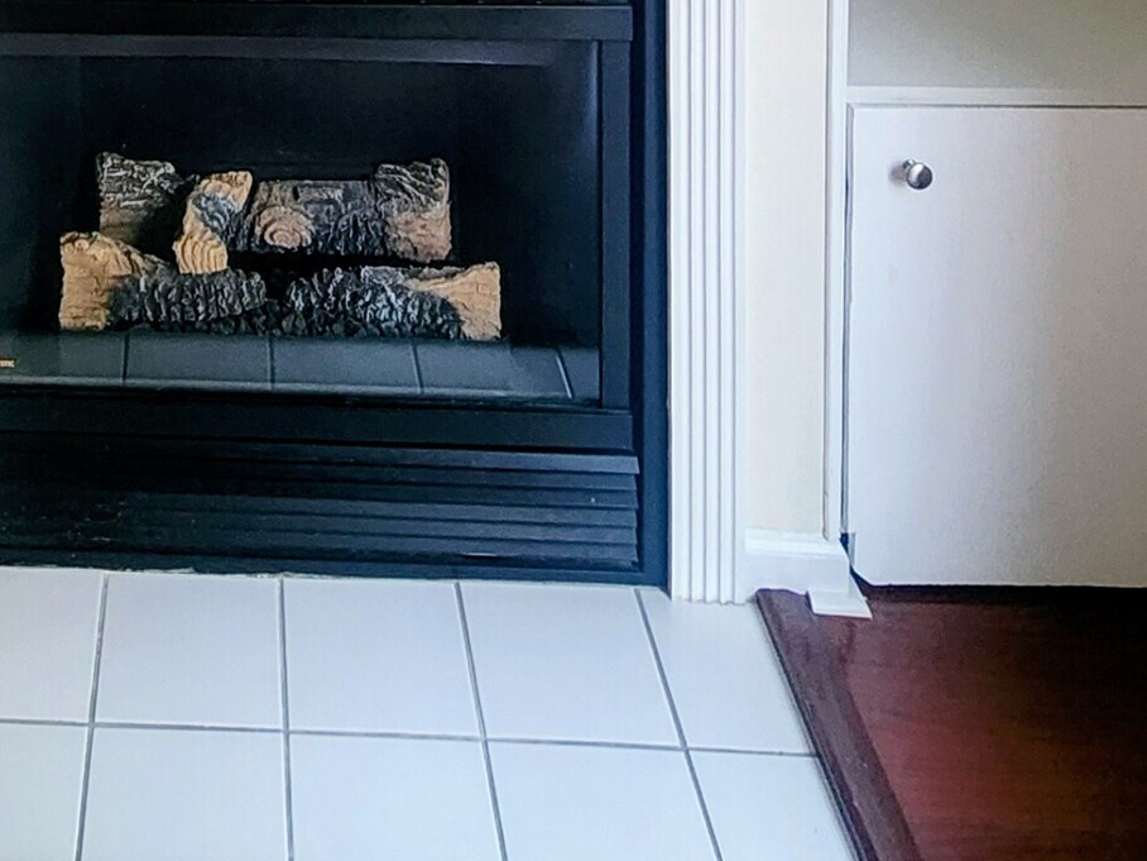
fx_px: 1458
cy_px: -563
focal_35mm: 44
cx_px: 110
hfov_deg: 39.7
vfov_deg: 23.2
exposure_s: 1/40
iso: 320
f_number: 2.2
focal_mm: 2.2
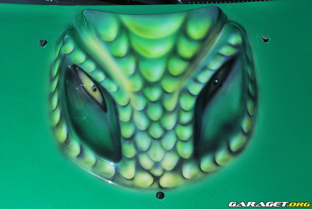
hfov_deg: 38.8
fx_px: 442
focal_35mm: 51
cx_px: 156
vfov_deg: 26.5
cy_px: 104
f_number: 10
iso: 100
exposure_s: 1/400
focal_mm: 34
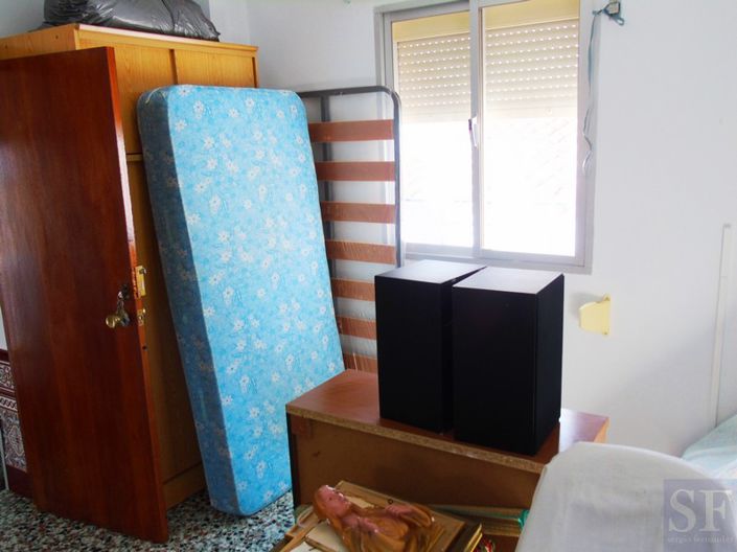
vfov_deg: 48.2
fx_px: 617
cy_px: 276
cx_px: 368
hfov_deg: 61.7
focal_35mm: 29
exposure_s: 1/50
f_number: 3.6
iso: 80
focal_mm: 5.2
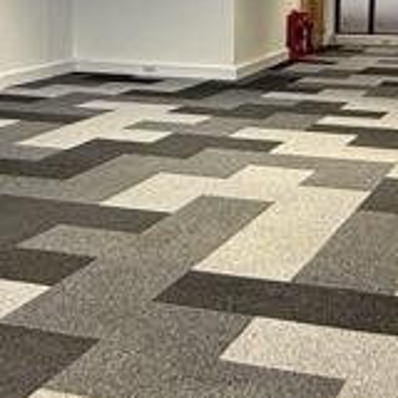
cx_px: 179
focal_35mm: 79
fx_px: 1028
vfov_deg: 21.8
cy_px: 117
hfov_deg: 21.9
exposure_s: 1/100
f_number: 2.2
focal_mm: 2.22
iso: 250
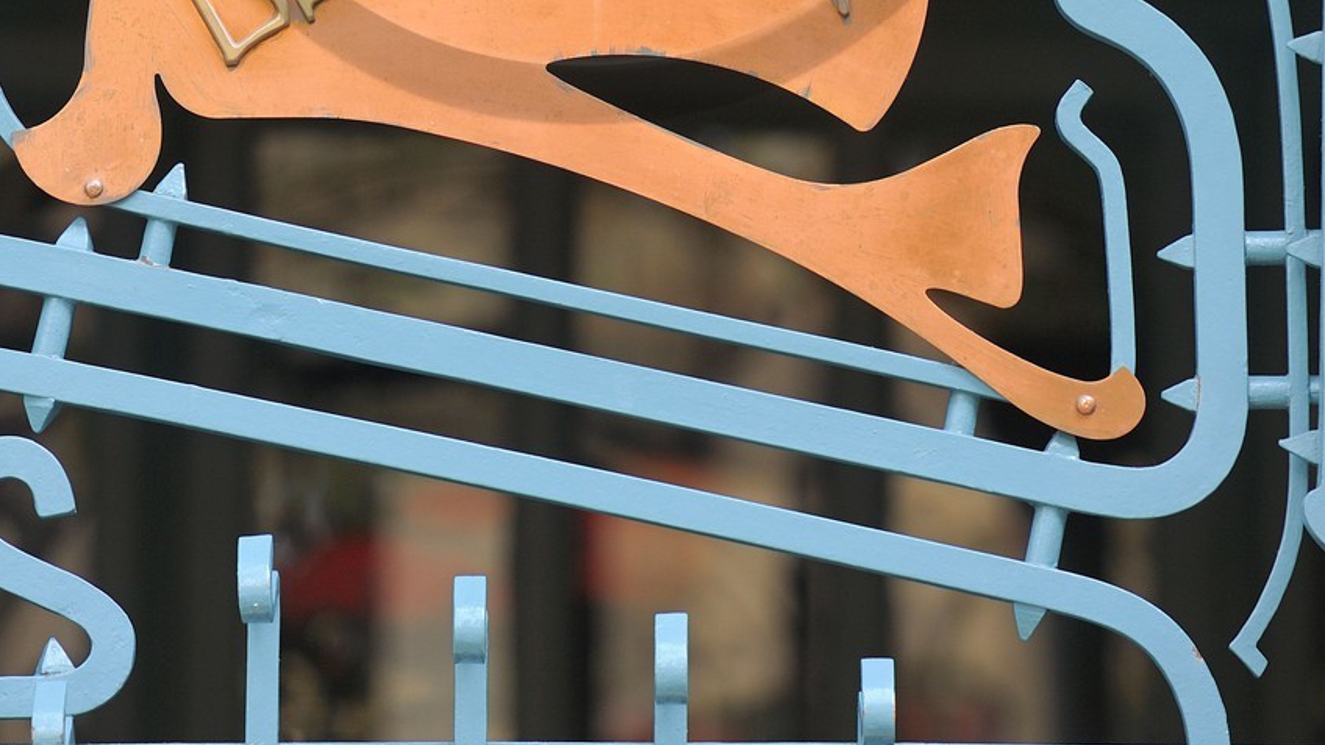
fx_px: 11454
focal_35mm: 326
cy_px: -364
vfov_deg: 3.7
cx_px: 583
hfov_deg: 6.6
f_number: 4
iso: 400
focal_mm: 165
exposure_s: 1/160
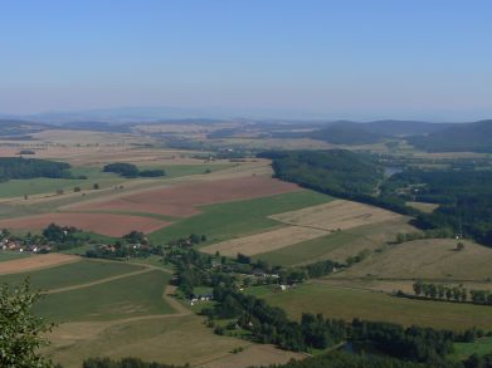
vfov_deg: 31.5
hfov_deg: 41.3
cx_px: 244
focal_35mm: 46
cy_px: 208
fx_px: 654
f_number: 8
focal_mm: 6
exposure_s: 1/500
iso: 80
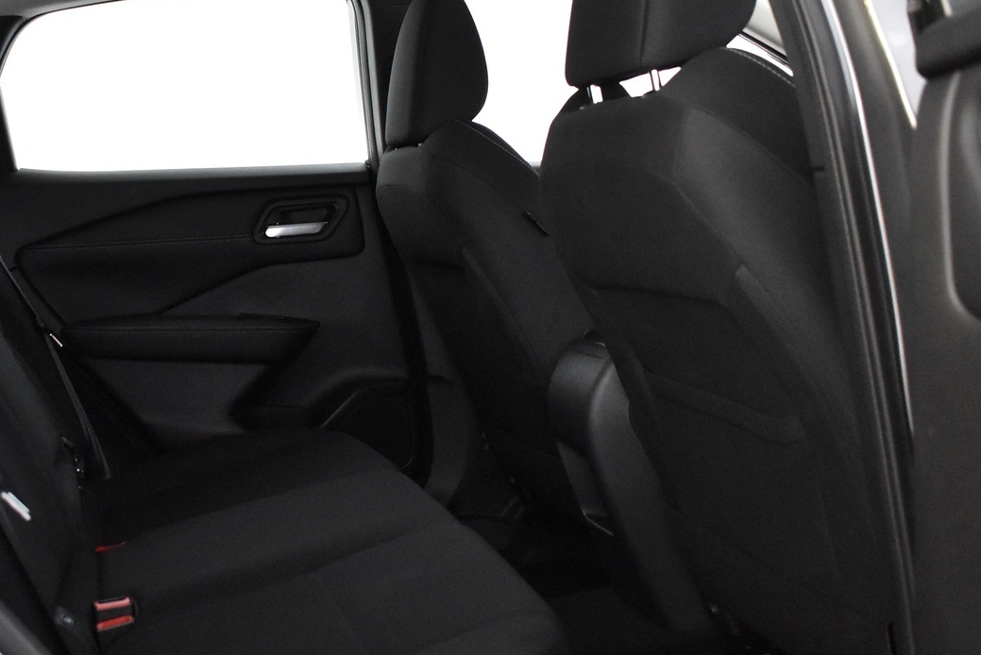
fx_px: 1145
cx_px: 324
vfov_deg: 31.9
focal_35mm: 42
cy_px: 290
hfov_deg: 45.6
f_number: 3.5
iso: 4500
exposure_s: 1/30
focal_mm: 18
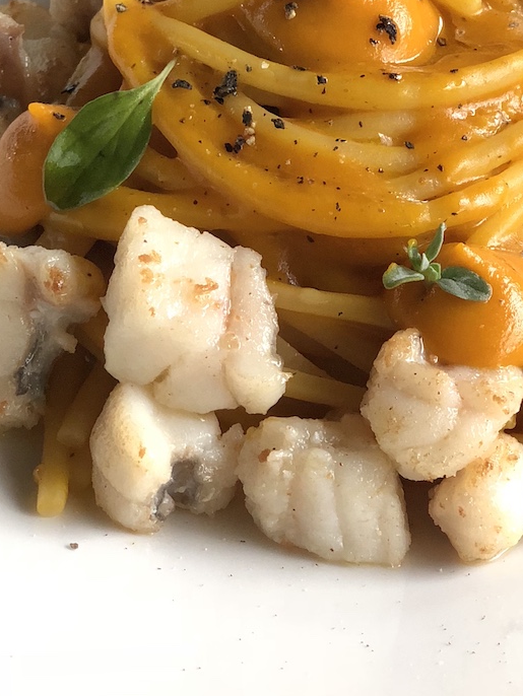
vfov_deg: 19.1
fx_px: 2033
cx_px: 354
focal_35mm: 101
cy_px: 67
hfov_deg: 14.6
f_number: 2.4
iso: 100
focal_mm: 6
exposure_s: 1/59
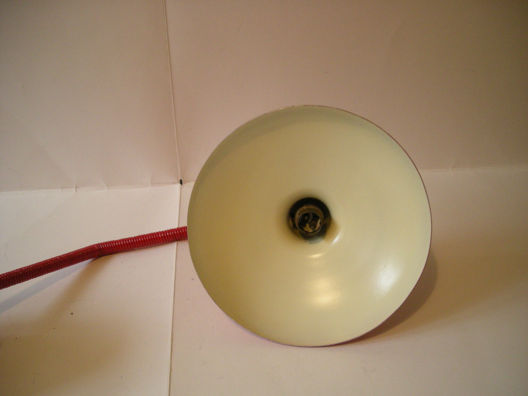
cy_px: 198
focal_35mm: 35
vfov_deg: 40.7
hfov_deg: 52.6
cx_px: 264
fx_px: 534
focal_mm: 5.7
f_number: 2.8
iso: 294
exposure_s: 1/53.1
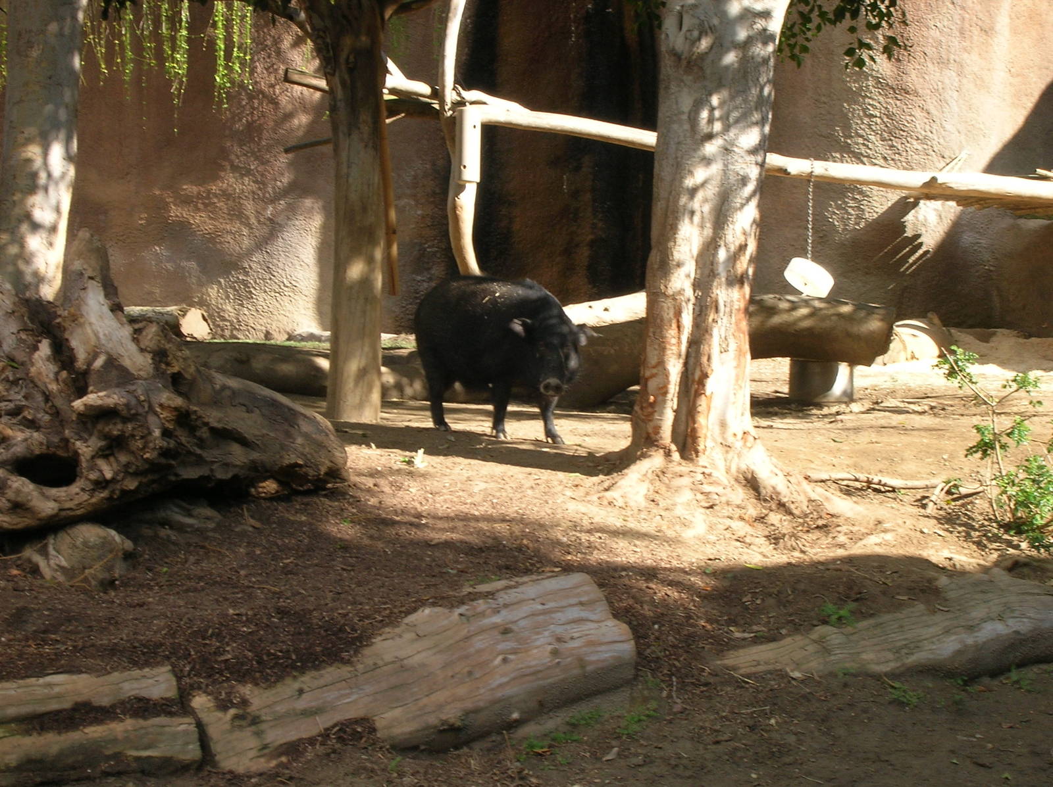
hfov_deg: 19.3
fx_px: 3100
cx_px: 526
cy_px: 394
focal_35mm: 102
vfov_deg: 14.5
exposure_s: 1/35.1
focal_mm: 17.1
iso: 50
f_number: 8.2
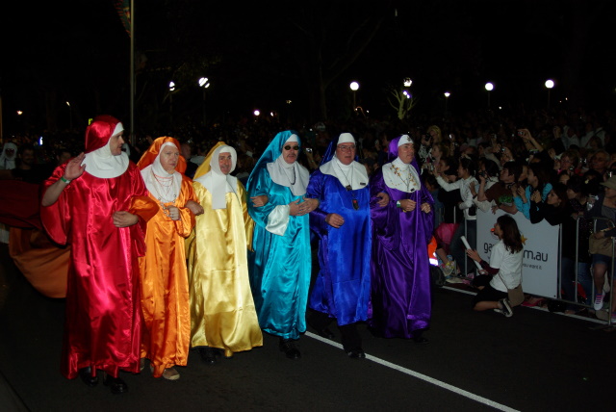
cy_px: 206
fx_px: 668
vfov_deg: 34.3
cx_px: 308
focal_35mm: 39
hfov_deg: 49.5
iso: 400
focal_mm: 26
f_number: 4
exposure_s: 1/50
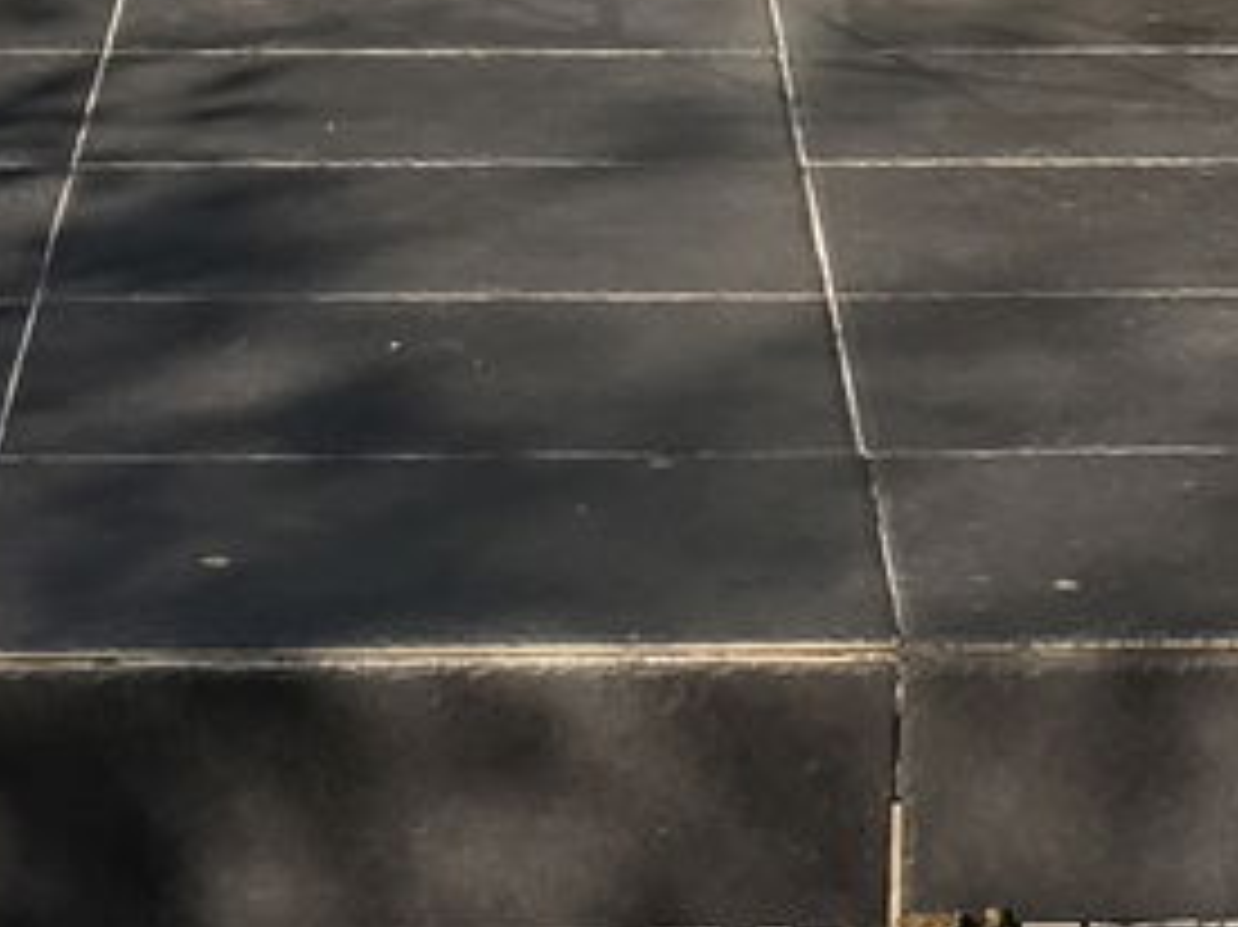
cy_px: -828
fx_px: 6041
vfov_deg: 8.4
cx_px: 1040
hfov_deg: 11.6
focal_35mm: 169
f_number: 2.2
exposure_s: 1/1479
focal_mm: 4.15
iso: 25
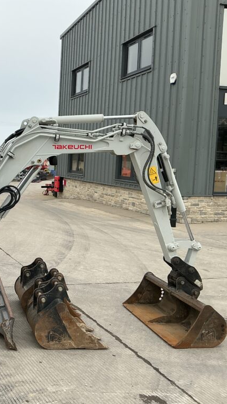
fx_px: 438
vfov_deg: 49.4
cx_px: -24
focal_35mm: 41
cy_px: 201
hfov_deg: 26.7
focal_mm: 3
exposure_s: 1/709
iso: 25
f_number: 1.8
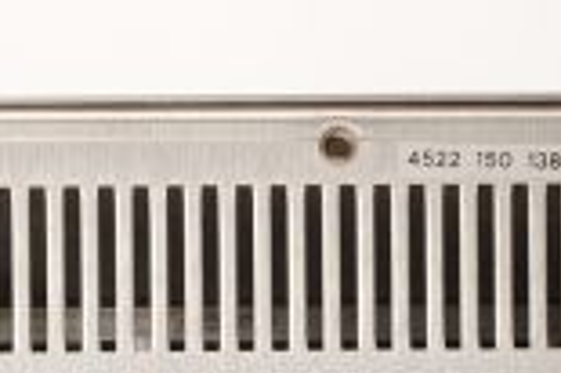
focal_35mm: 193
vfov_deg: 6.9
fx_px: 3004
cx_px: 358
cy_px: 665
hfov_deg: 10.7
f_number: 14
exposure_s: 1/160
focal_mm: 50
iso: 320
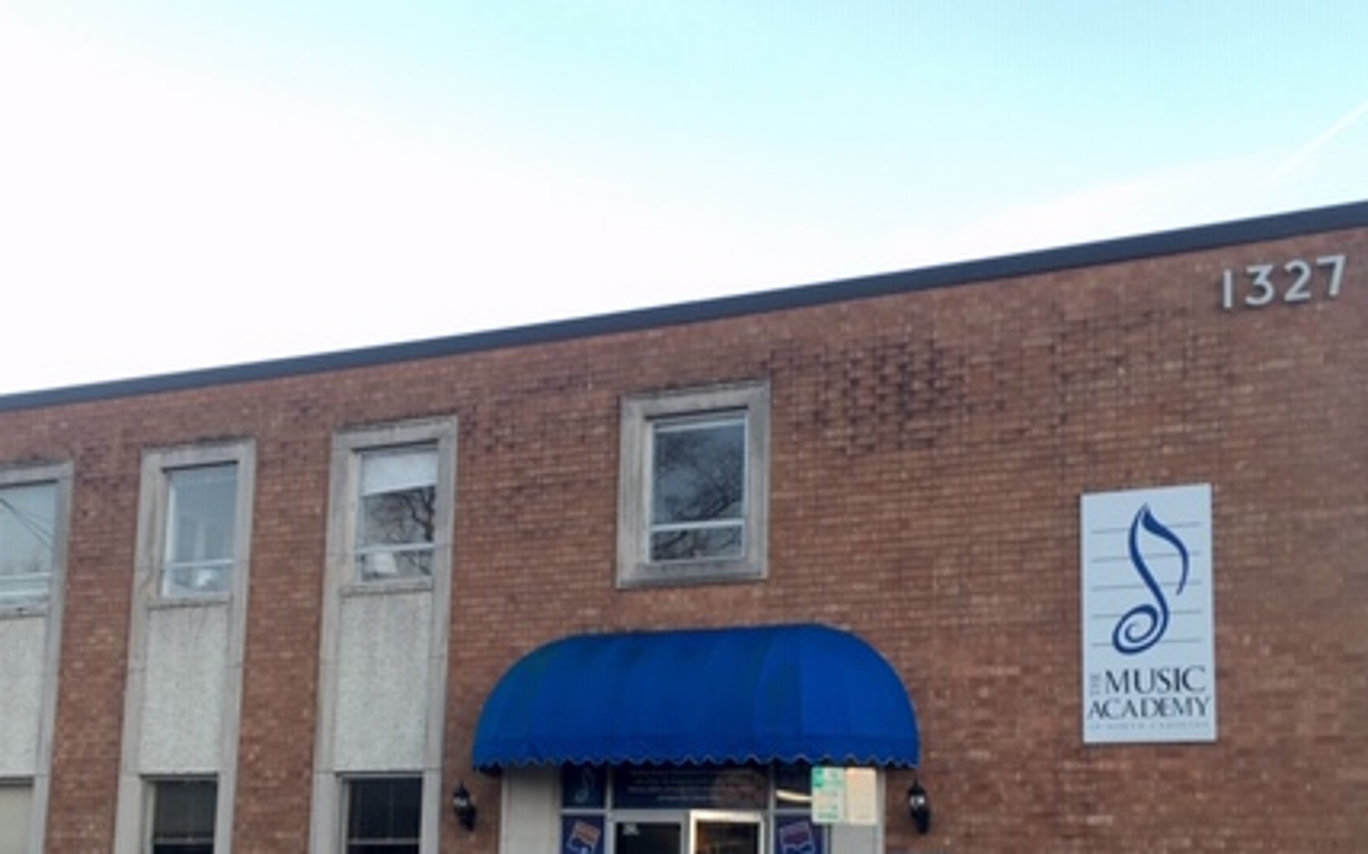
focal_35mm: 46
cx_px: 652
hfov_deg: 43.5
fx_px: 1714
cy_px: 665
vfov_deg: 27.5
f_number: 2.2
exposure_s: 1/60
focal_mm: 4.15
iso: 25
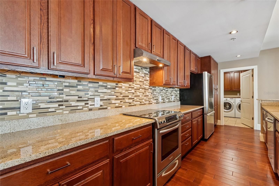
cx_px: 140
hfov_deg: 100.4
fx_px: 116
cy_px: 93
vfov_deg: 77.3
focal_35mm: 15
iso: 500
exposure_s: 1/8
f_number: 7.1
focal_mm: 10
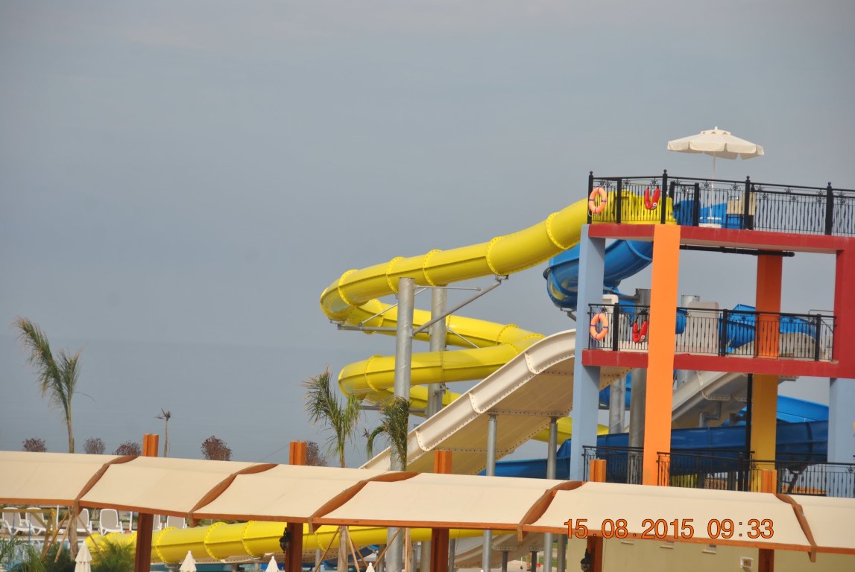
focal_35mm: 158
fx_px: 3745
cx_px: 428
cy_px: 286
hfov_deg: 13.0
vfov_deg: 8.7
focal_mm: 105
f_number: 5.6
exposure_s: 1/500
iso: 100
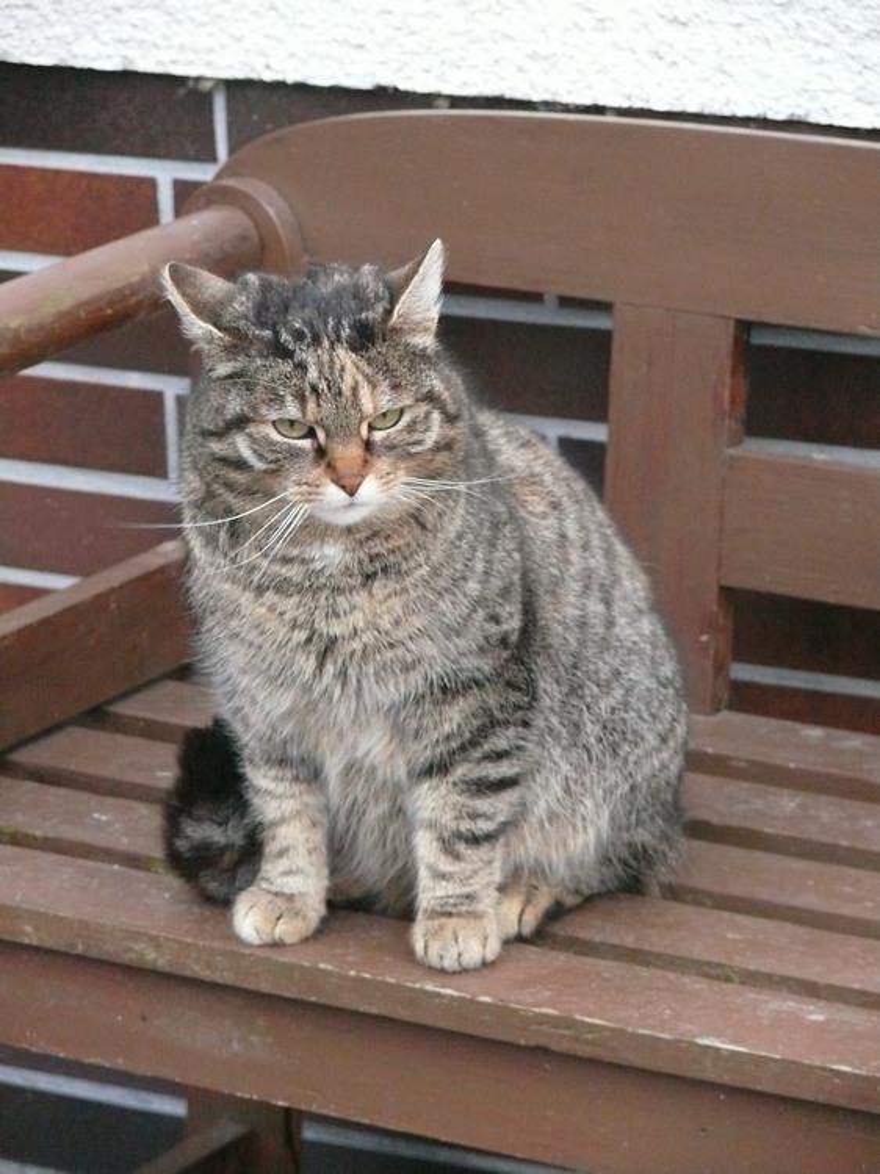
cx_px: 440
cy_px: 587
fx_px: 6173
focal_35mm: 182
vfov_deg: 10.9
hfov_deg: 8.2
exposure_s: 1/25
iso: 800
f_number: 3.6
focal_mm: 38.4
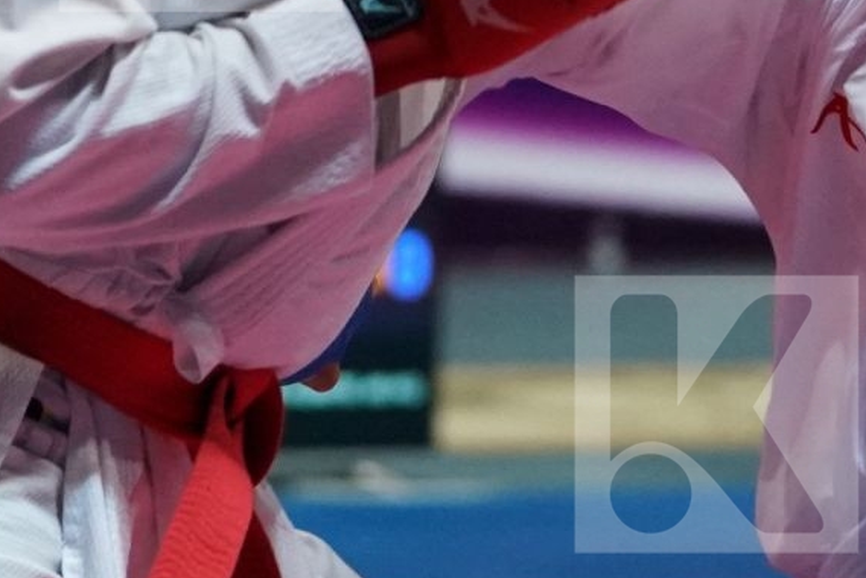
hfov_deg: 6.2
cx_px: 717
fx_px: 7990
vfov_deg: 4.1
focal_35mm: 332
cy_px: -126
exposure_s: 1/1000
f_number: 2.8
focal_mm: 70
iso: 5000
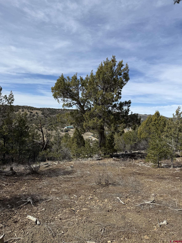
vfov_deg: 71.6
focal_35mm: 24
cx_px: 91
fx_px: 168
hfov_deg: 56.8
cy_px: 122
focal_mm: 6.76
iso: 80
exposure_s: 1/4975
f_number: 1.78
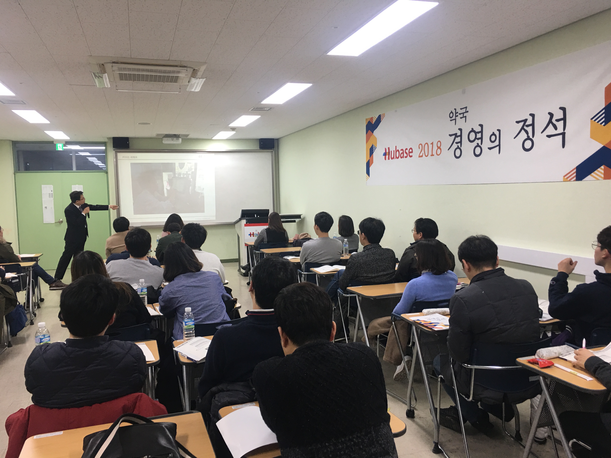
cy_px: 229
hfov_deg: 61.7
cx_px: 306
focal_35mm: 29
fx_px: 512
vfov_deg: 48.2
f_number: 2.2
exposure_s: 1/30
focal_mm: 4.15
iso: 32
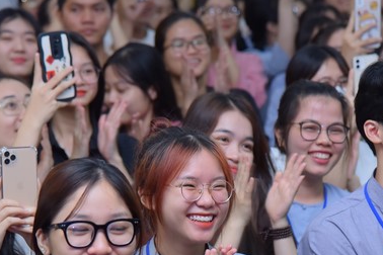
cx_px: 225
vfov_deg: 8.0
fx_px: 1830
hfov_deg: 11.9
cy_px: 217
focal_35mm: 172
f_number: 5
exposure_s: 1/160
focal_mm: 100
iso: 1000
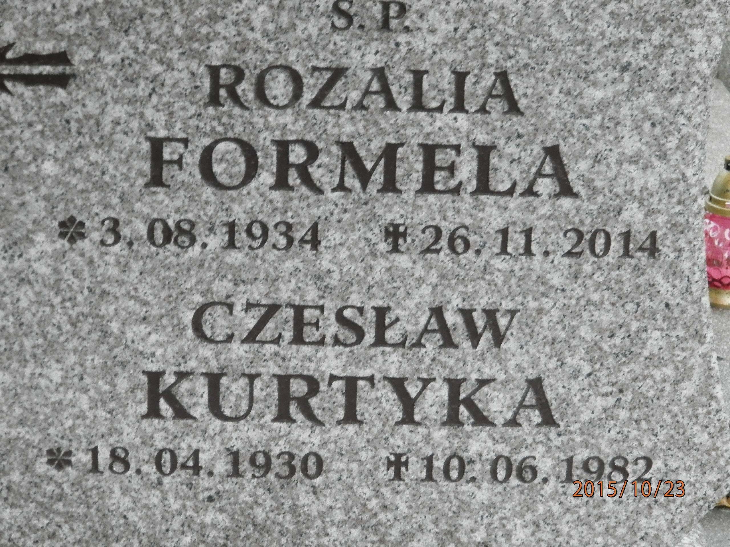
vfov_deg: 11.2
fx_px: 2784
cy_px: 274
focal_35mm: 132
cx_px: 365
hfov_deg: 14.9
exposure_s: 1/8
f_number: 4.7
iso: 400
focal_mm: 23.6
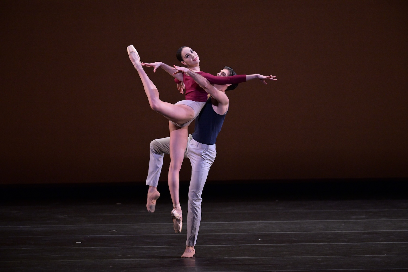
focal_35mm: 330
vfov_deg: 4.2
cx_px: 204
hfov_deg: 6.2
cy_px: 136
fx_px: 3740
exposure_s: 1/500
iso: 3200
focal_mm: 330
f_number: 4
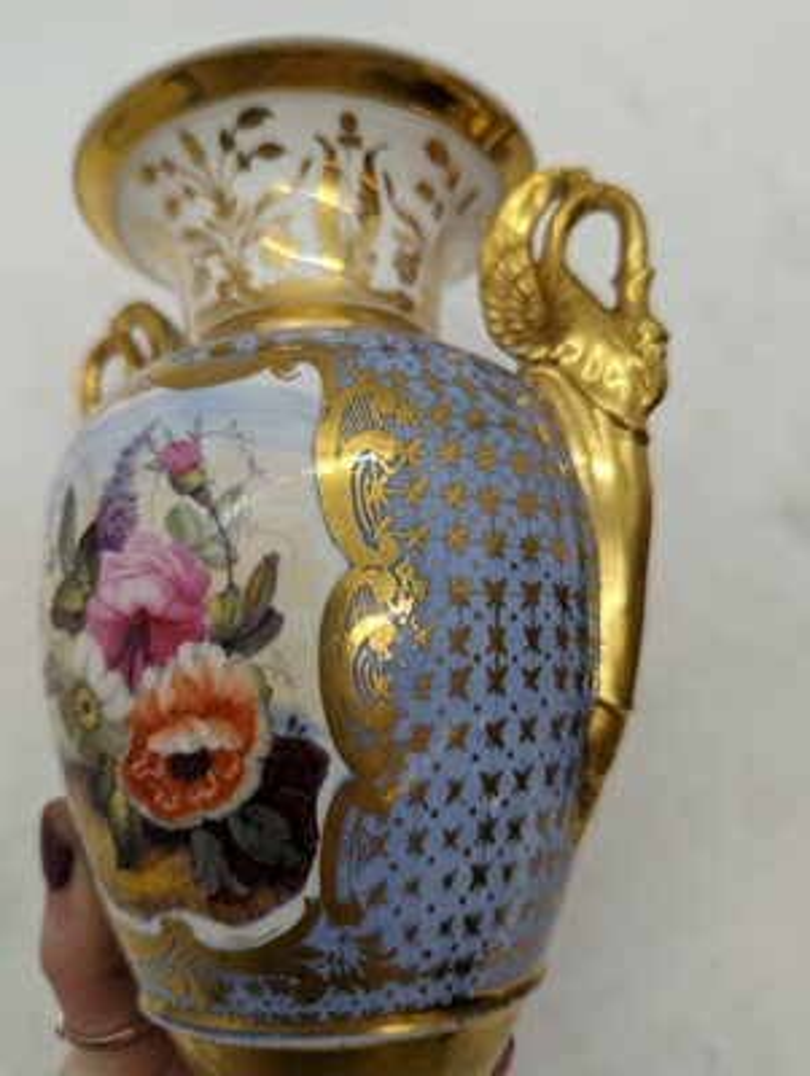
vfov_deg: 71.5
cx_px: 405
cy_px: 538
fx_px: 747
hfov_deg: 56.9
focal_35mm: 24
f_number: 1.85
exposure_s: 1/105
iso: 52
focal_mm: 6.81
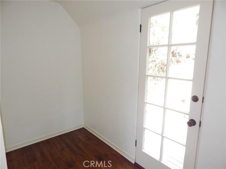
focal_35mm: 22
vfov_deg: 61.1
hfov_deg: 76.4
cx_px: 113
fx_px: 144
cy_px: 84
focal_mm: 4
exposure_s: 1/30
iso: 200
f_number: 3
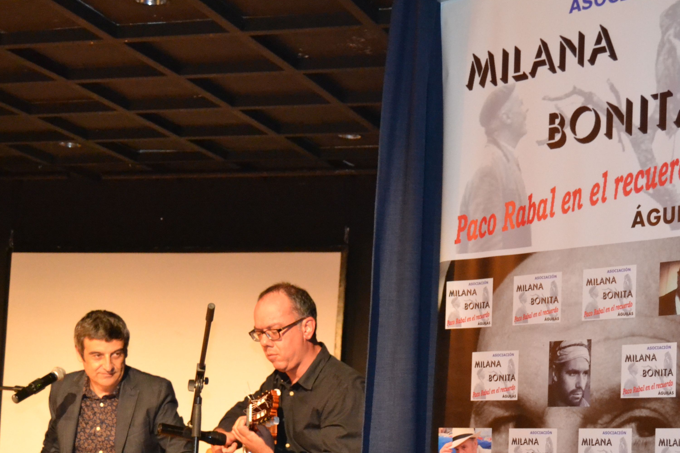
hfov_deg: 27.3
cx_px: 392
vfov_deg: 18.3
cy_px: 336
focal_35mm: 74
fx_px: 1398
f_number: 4.5
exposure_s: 1/60
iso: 3200
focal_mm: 32
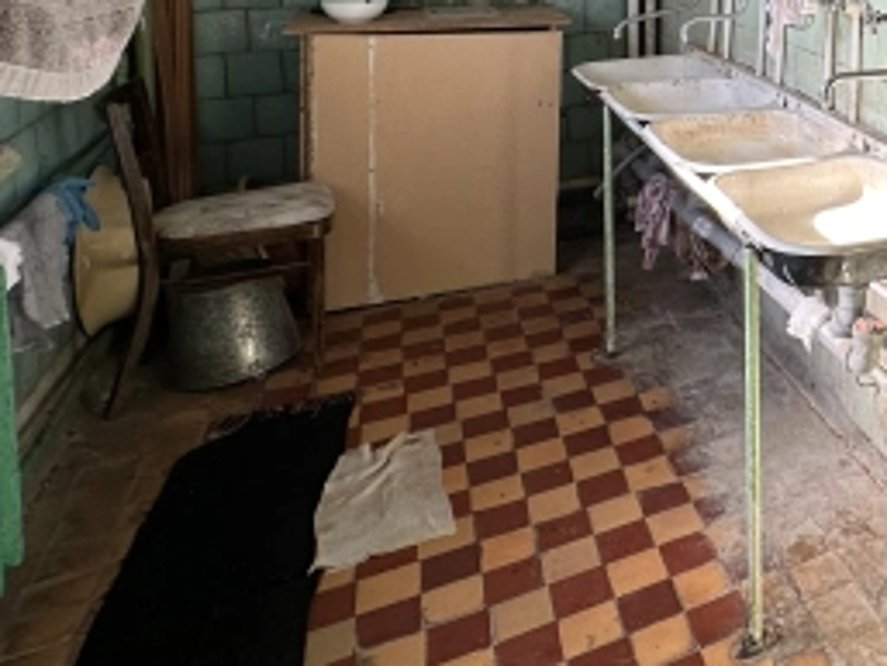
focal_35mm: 34
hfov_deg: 41.8
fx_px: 872
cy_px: -10
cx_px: 994
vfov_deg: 37.1
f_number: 2.2
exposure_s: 1/99
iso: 50
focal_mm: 2.22
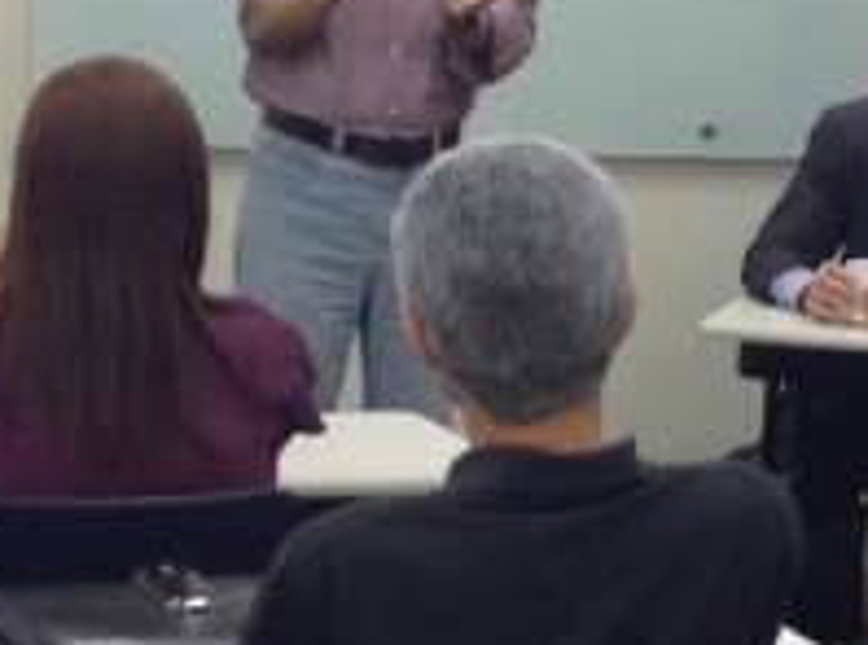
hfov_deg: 11.6
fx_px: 4272
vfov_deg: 8.6
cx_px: 636
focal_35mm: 171
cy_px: 522
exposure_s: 1/24
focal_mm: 3.3
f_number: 2.4
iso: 50
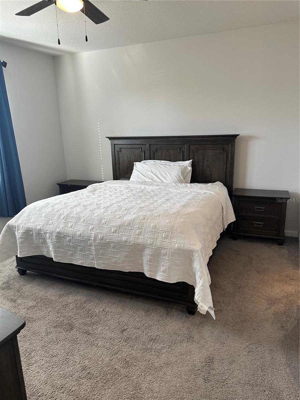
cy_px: 200
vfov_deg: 71.6
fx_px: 277
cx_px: 150
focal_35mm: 24
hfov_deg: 56.8
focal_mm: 6.86
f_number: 1.78
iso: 100
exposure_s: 1/120
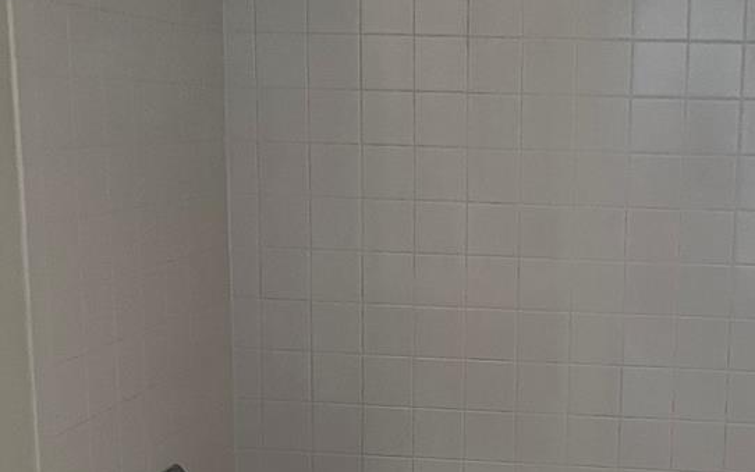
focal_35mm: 61
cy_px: 323
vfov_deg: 21.2
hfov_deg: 32.9
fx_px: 1255
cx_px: 560
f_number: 1.6
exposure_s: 1/60
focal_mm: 5.1
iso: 400
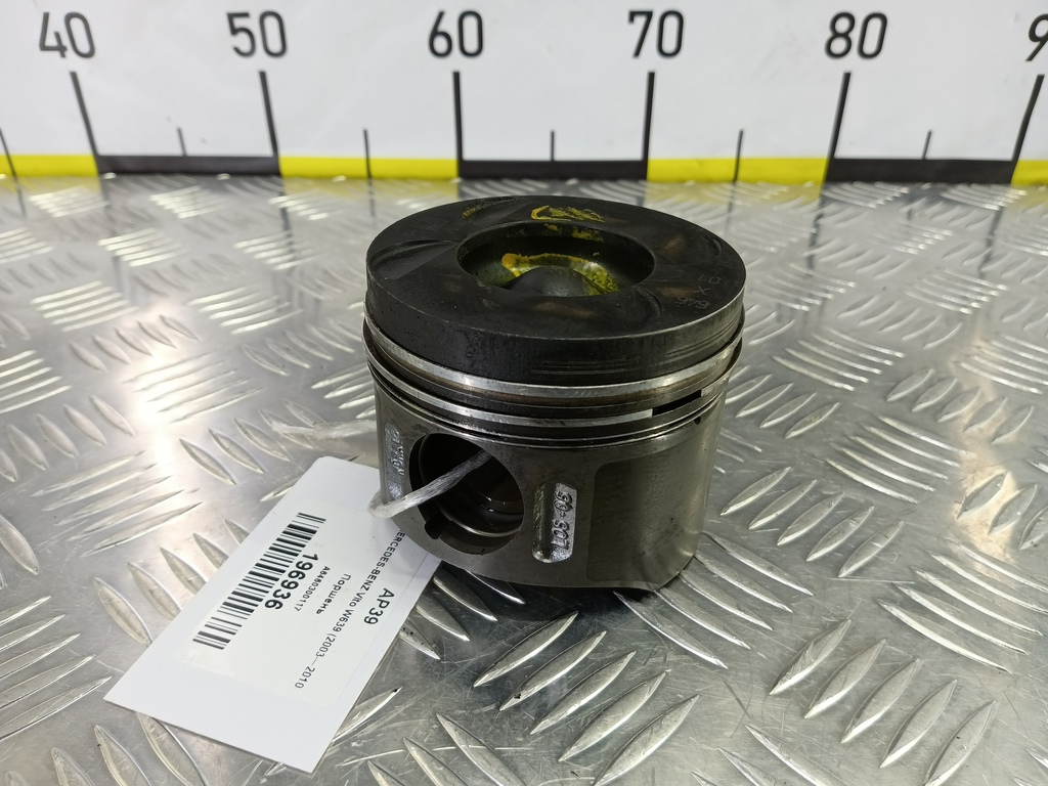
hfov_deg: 73.9
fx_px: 696
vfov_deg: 58.9
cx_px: 524
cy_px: 393
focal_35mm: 23
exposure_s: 1/50
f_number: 1.6
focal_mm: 4.11
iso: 146
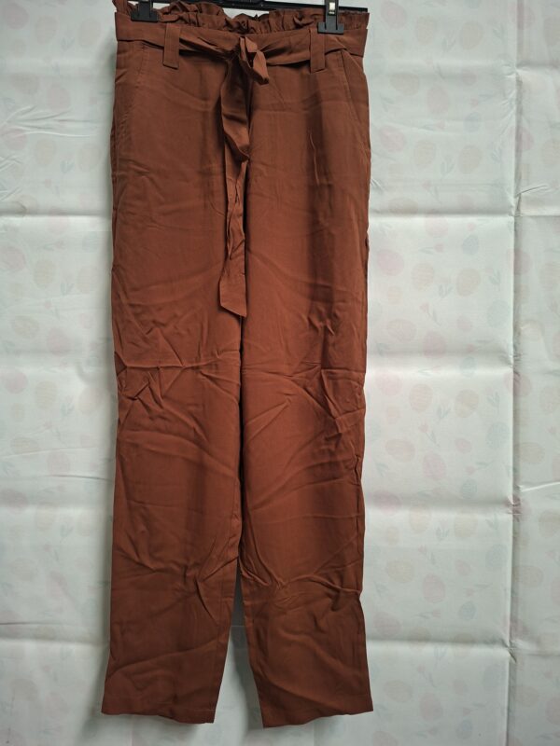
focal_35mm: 23
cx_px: 280
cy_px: 373
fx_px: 496
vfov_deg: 73.9
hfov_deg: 58.9
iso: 250
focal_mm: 5.54
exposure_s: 1/33
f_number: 1.8
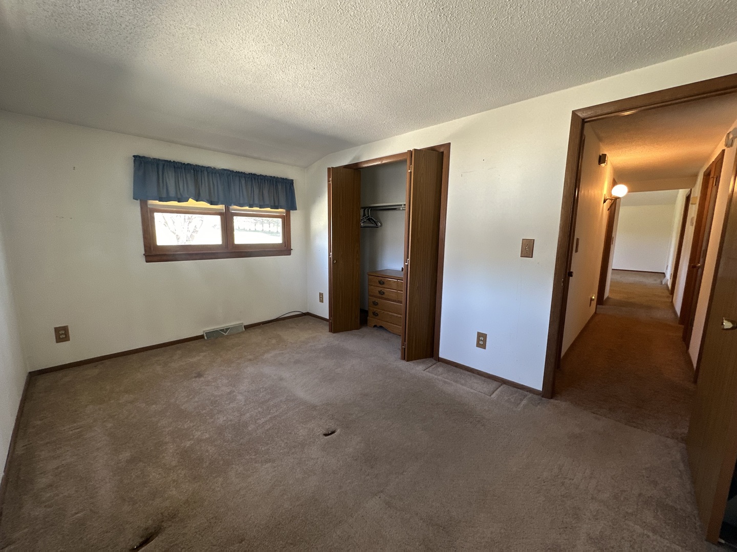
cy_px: 276
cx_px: 368
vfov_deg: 85.7
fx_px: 298
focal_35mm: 14
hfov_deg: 102.1
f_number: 2.2
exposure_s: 1/60
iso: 200
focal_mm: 2.22
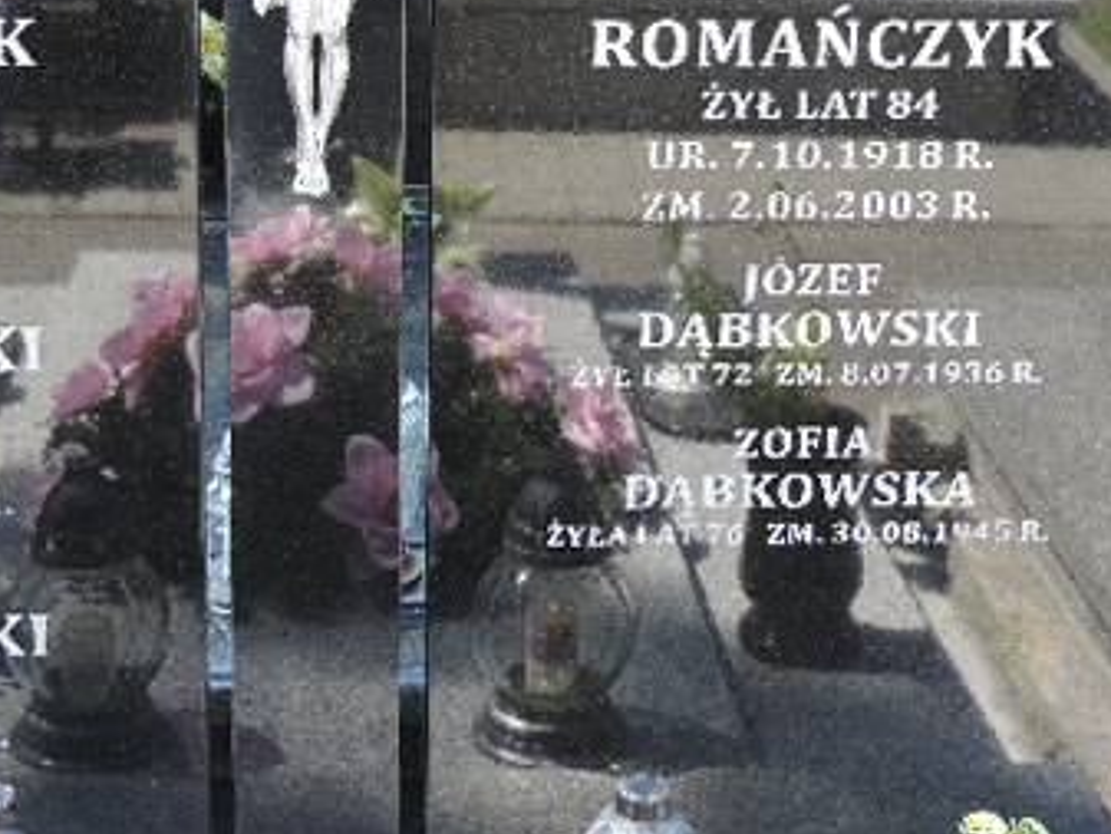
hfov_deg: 25.5
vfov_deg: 19.2
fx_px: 2440
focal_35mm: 76
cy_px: 158
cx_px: 389
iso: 80
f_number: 3.3
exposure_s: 1/80
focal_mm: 7.1
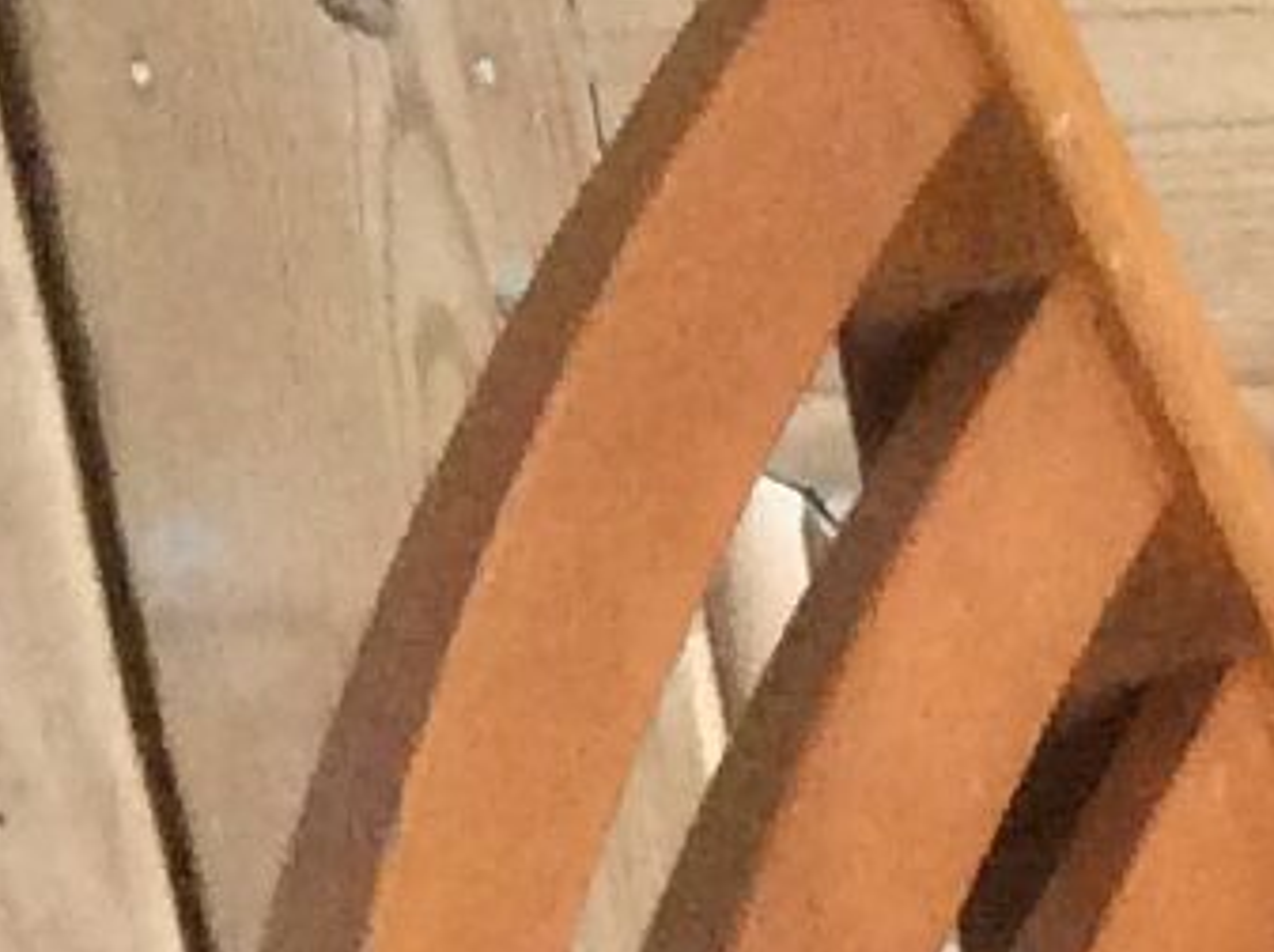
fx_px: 9044
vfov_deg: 5.5
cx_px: 3096
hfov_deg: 7.5
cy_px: 3226
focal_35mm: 246
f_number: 2.4
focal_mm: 3.3
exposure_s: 1/25
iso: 250
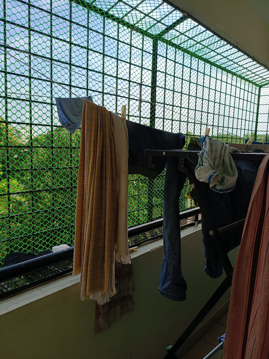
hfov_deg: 53.1
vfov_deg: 67.3
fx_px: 269
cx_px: 134
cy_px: 180
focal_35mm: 26
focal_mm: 4.94
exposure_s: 1/1497
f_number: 1.5
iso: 66
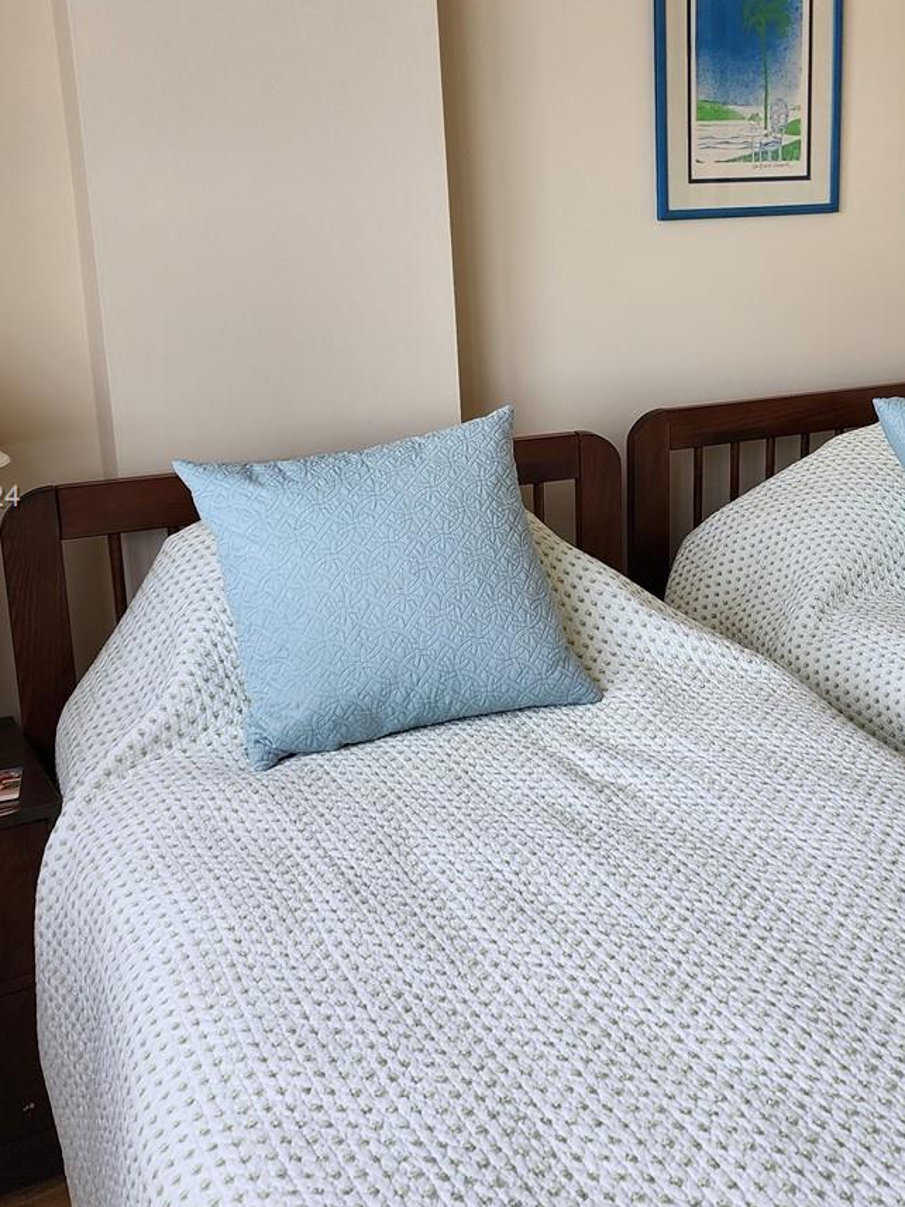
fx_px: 1499
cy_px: 499
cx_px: 698
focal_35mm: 43
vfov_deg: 43.7
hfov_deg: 32.8
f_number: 1.8
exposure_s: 1/180
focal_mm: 6.4
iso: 32
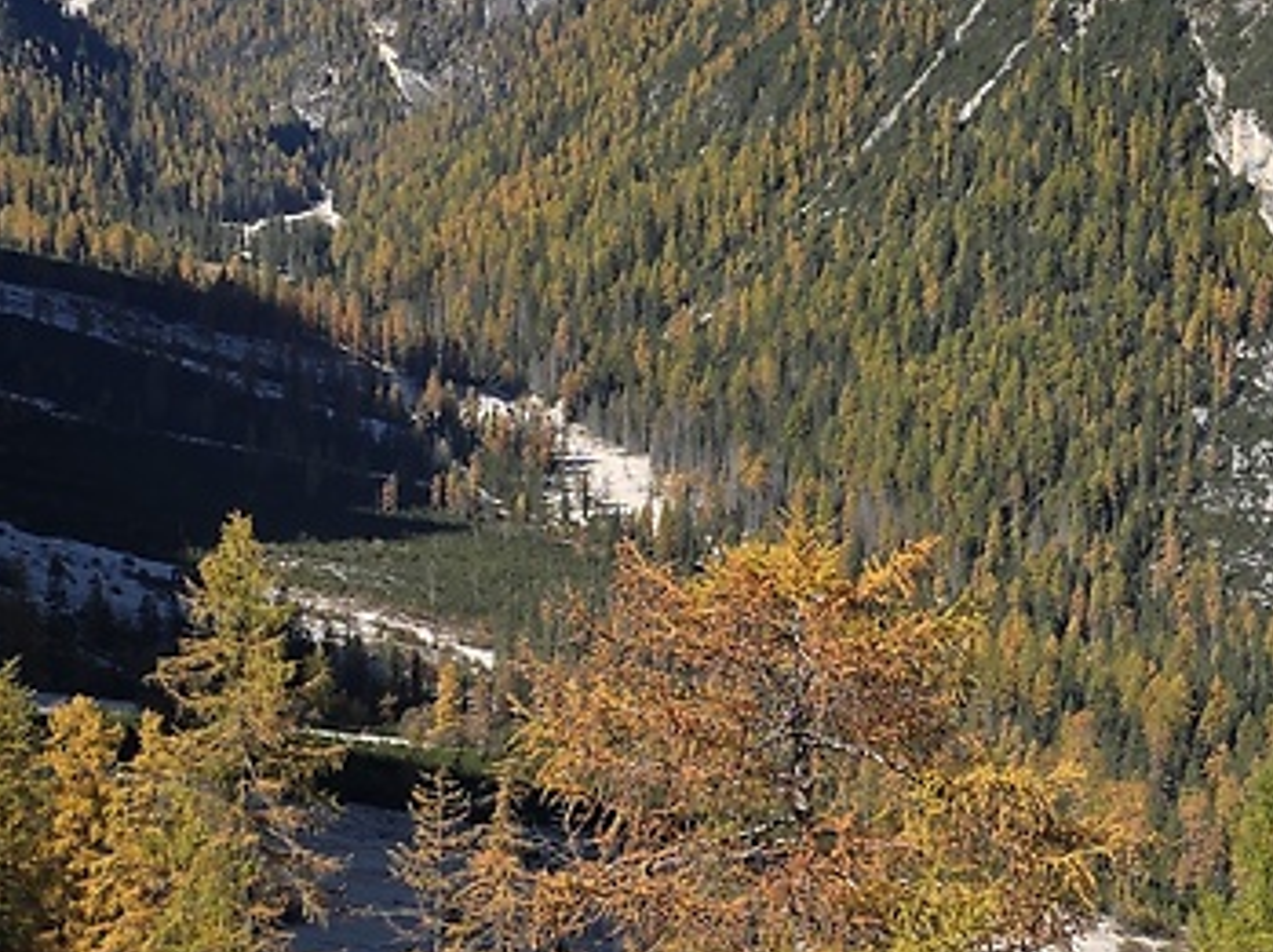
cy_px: 821
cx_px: 872
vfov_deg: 15.4
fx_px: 3490
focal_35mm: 95
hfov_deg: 20.6
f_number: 1.7
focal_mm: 6.3
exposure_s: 1/989
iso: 12
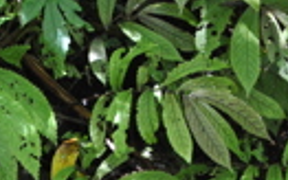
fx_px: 1162
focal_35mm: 148
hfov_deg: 13.2
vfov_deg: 8.1
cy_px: -259
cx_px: 448
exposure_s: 1/50
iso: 3200
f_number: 6.3
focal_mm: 28
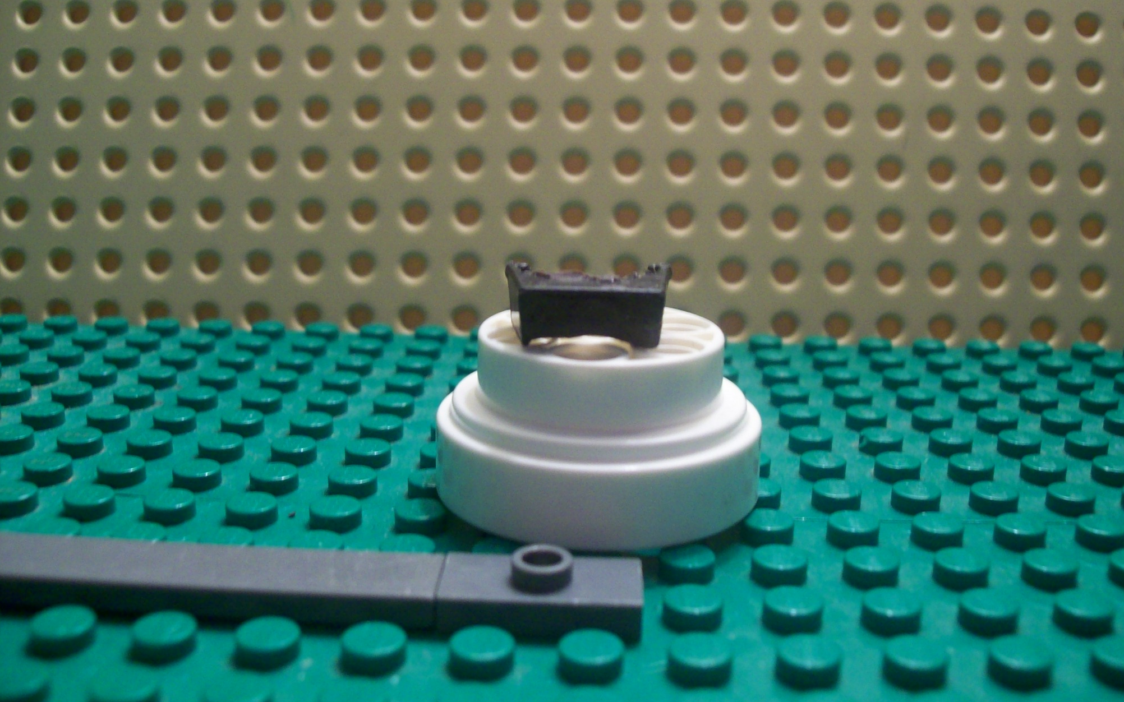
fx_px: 1195
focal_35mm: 39
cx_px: 570
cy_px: 314
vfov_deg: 32.7
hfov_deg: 50.4
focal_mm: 6
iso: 160
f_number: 2.7
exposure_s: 1/16.9
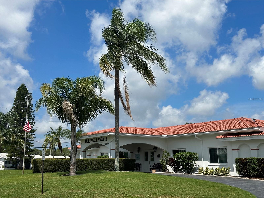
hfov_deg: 39.7
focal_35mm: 48
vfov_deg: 30.3
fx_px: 366
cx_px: 132
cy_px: 99
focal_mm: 6.86
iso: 64
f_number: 1.78
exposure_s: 1/7092
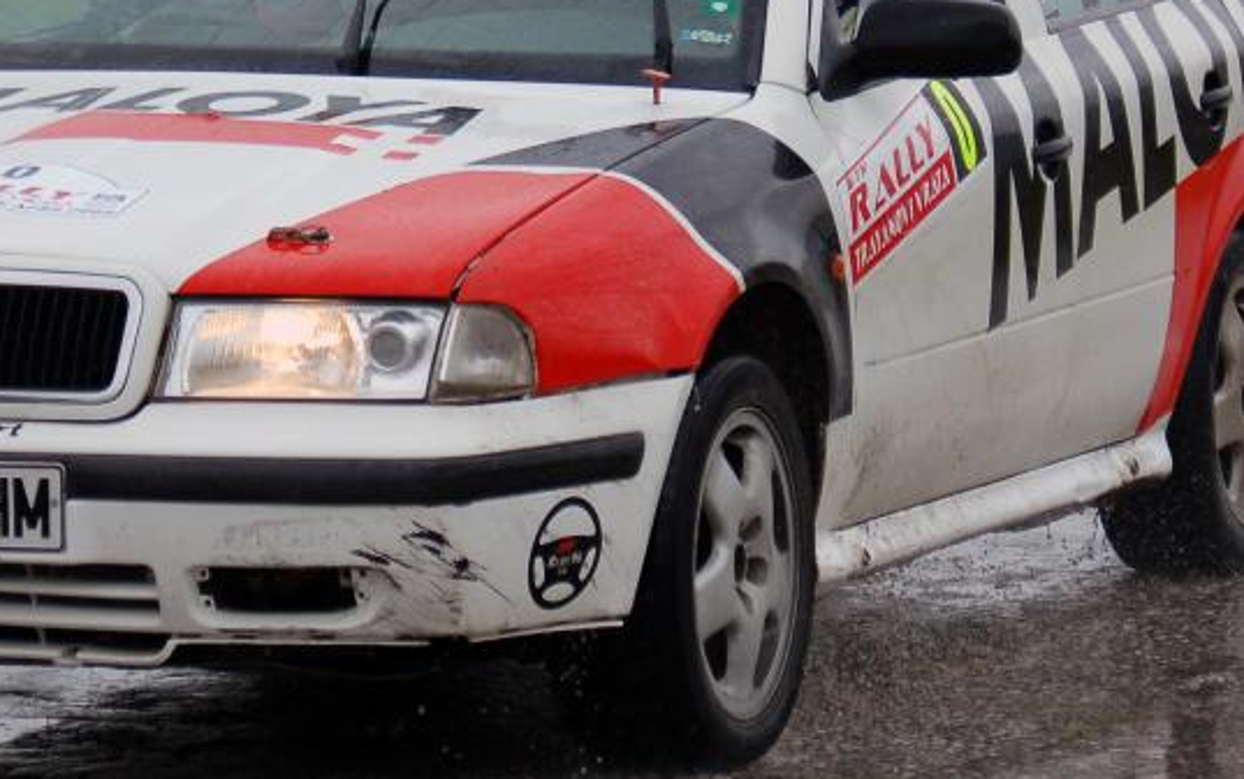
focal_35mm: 233
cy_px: 203
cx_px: 505
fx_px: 7902
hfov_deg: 9.0
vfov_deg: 5.6
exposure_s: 1/800
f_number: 5.6
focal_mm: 80
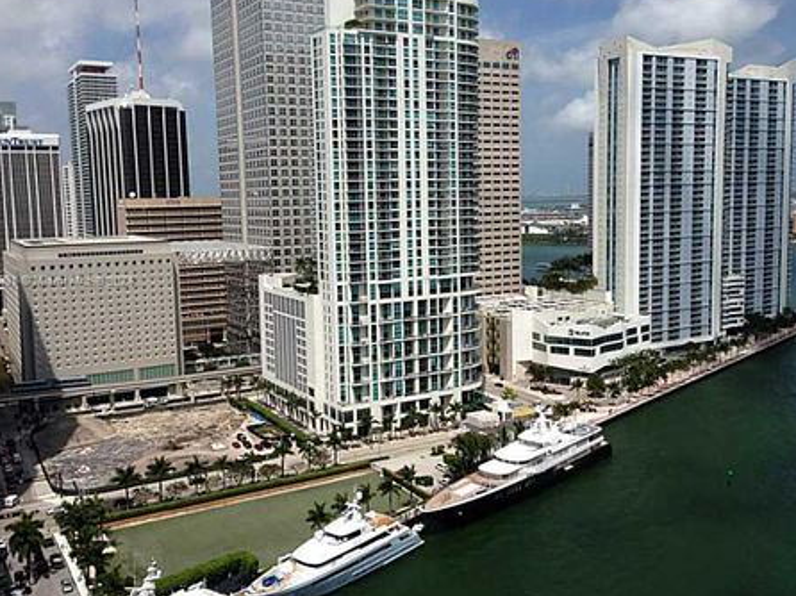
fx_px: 850
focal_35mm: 37
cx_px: 400
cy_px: 281
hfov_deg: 50.2
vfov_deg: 38.6
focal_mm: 4.12
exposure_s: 1/2857
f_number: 2.4
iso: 50
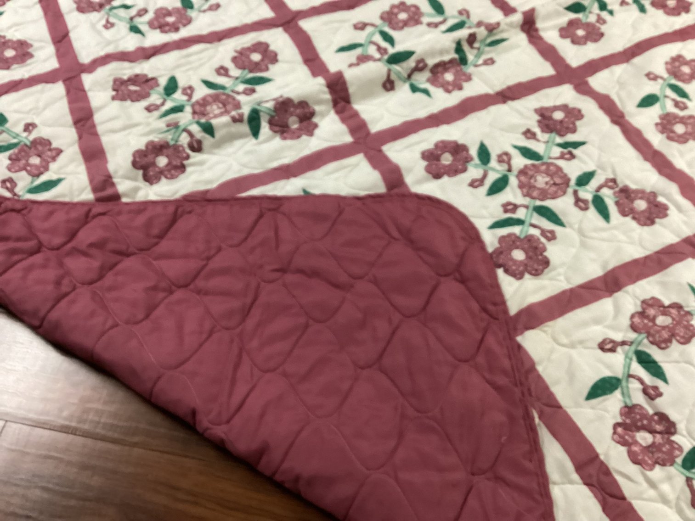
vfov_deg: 45.4
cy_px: 260
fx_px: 622
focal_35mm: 31
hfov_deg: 58.3
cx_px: 348
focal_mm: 3.3
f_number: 2.4
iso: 320
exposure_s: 1/40
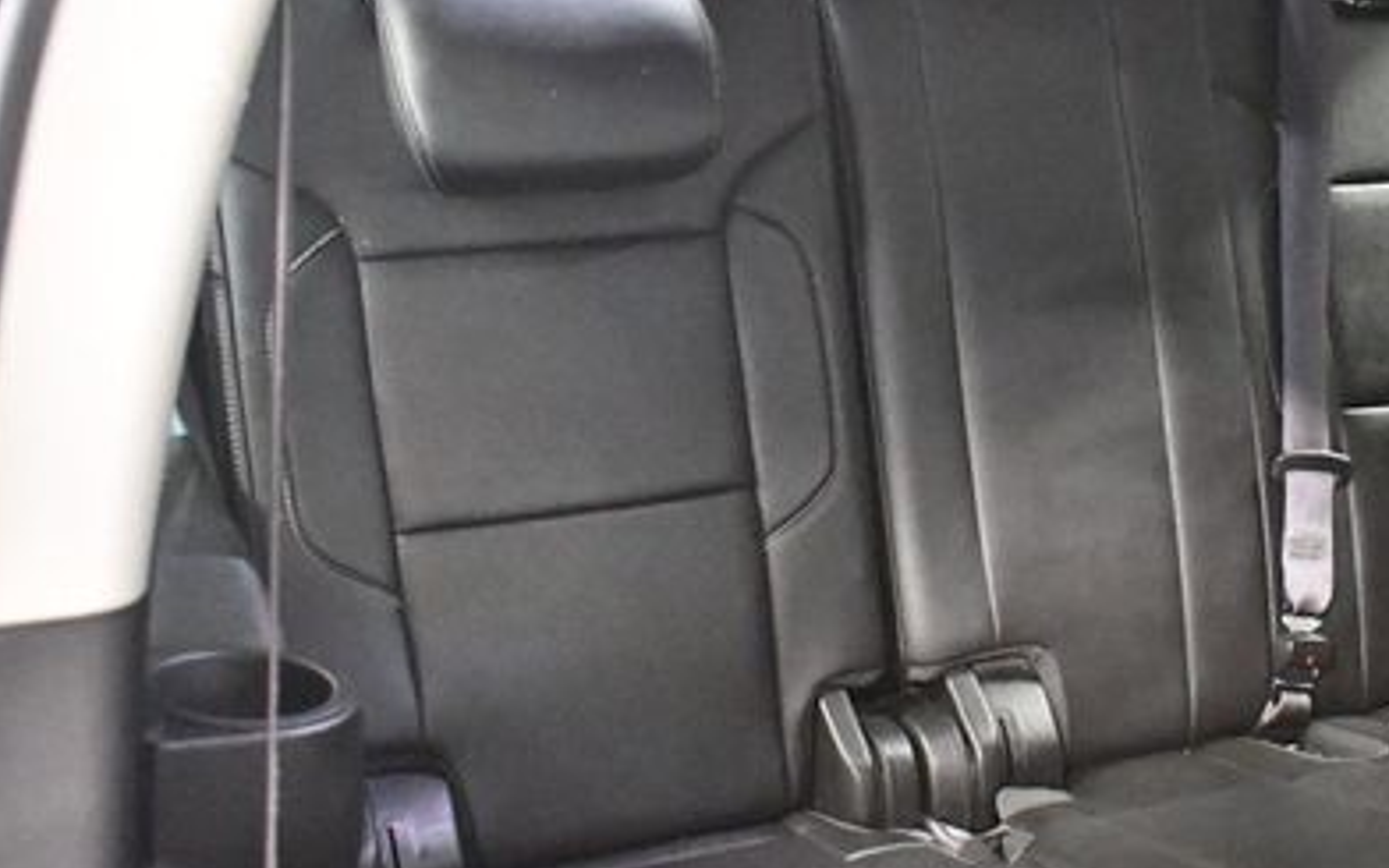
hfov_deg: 33.2
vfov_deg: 21.6
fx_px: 2271
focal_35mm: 60
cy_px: 407
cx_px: 1067
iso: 12800
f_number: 3.5
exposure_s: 1/40
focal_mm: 18
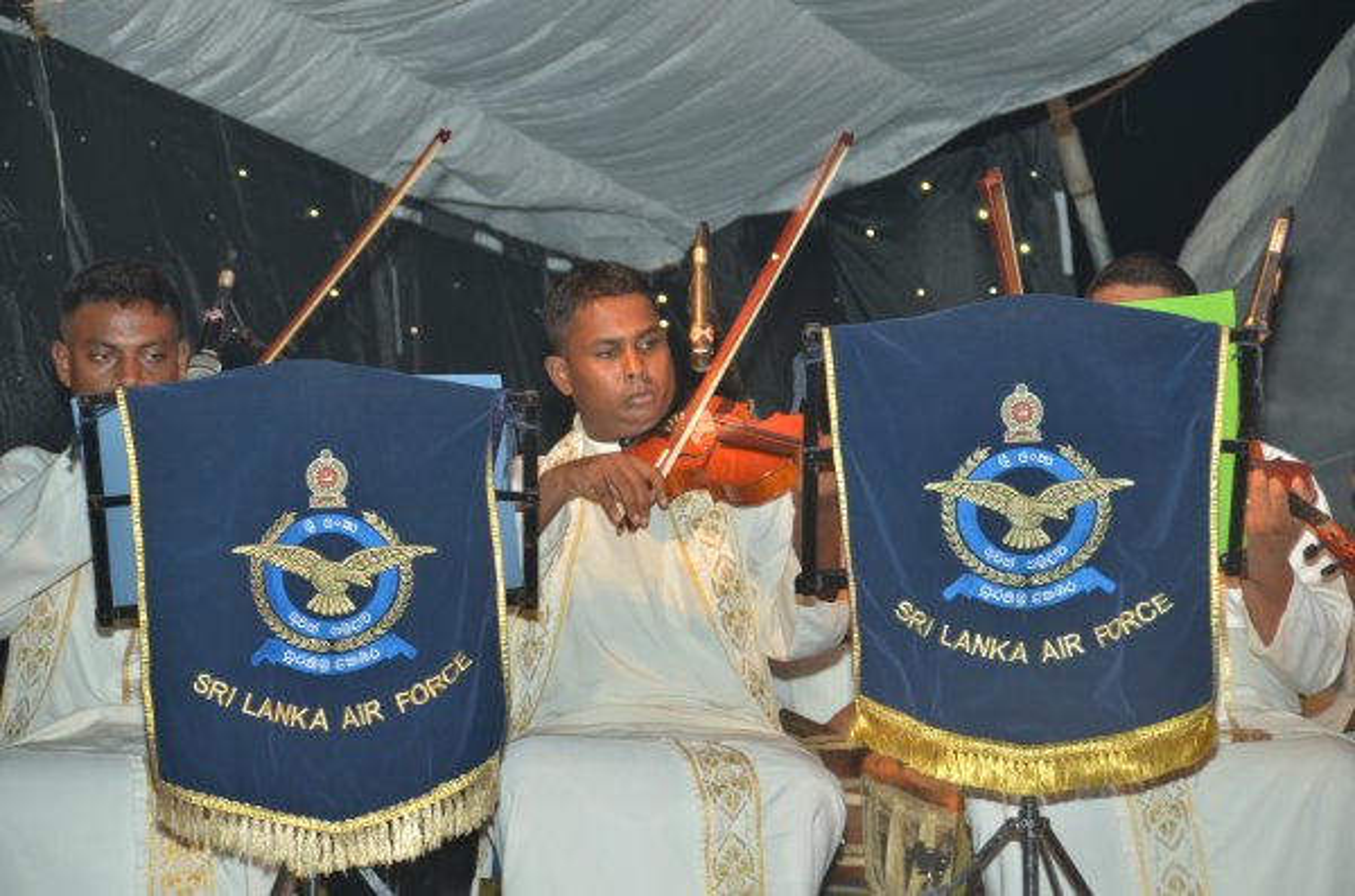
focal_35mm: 120
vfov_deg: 11.4
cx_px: 678
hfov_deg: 17.1
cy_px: 448
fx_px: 4506
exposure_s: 1/80
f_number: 5
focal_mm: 80
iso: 320
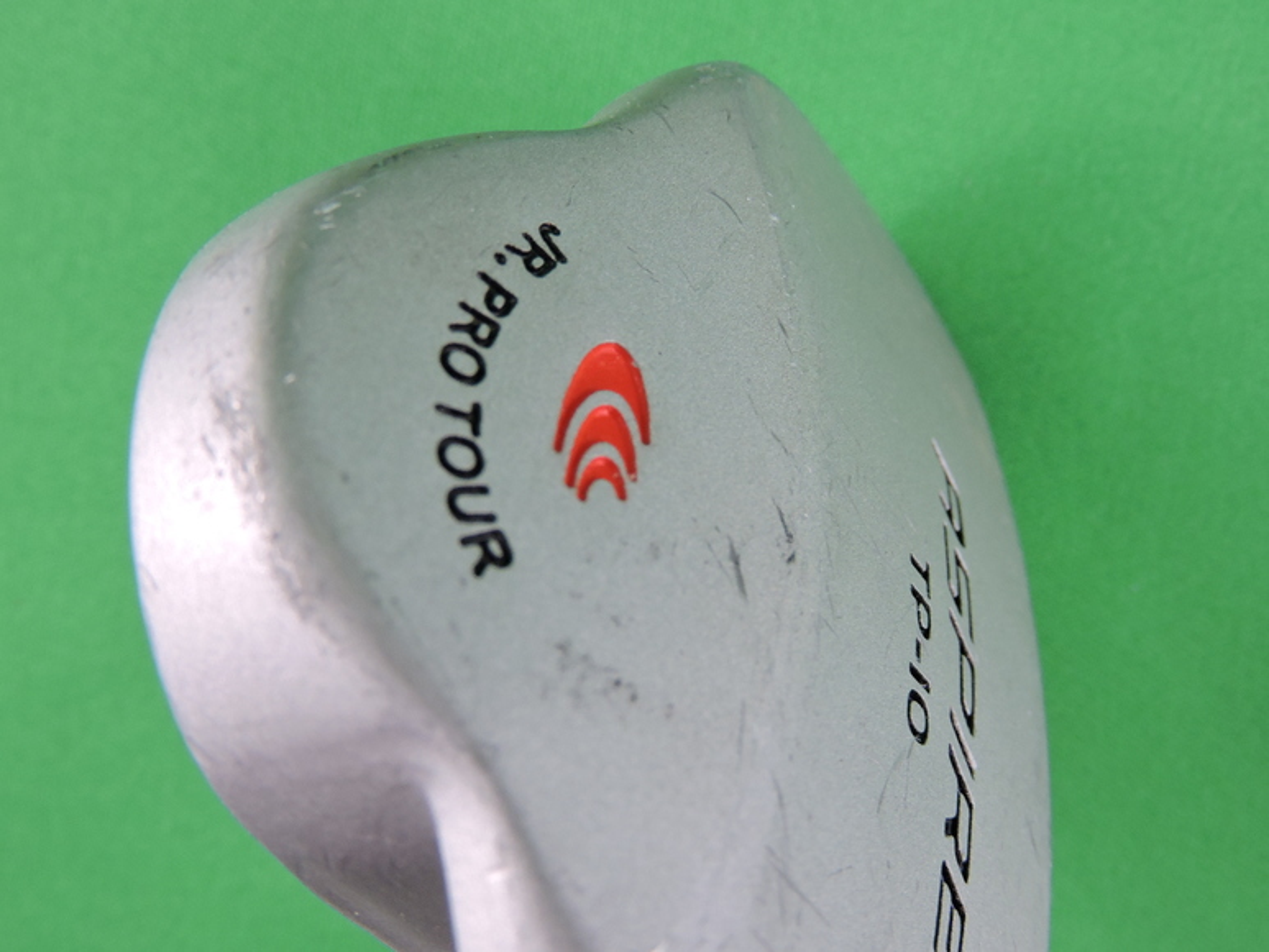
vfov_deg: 32.2
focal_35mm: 45
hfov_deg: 42.1
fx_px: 1650
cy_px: 476
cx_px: 634
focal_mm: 8.1
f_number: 4
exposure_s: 1/30
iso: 200
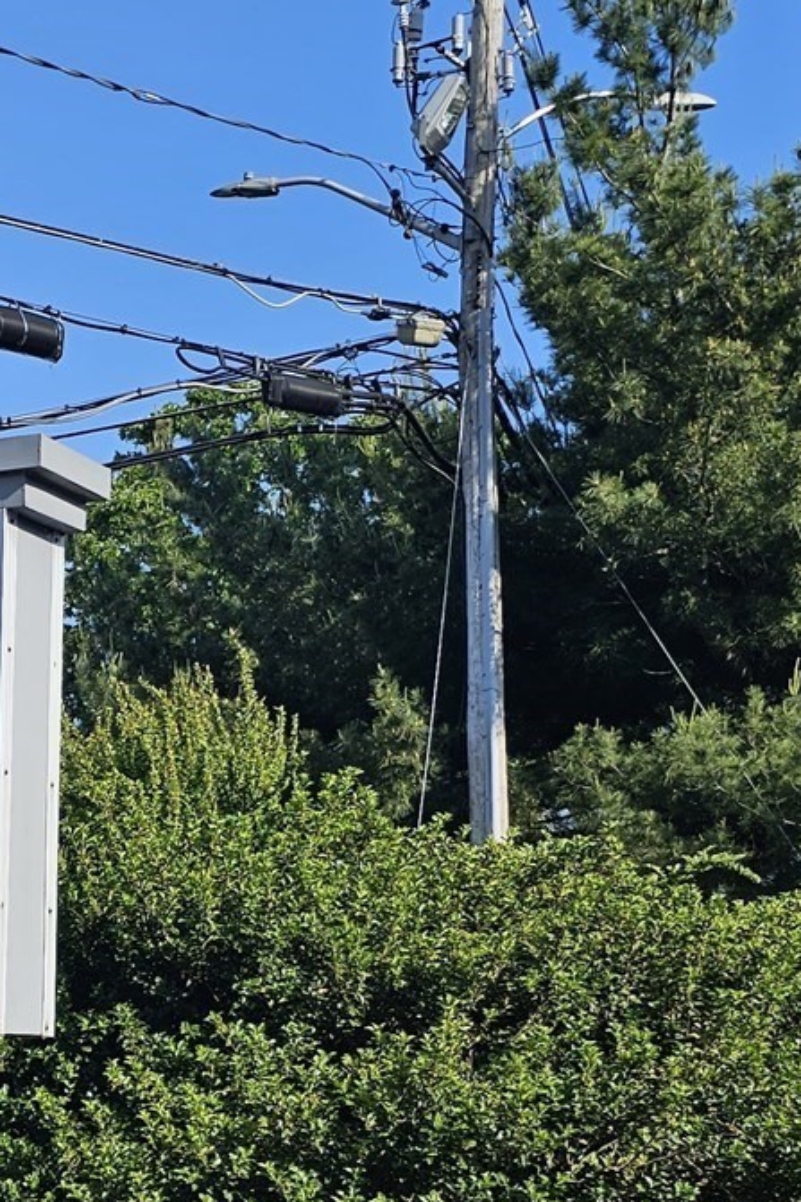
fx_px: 2437
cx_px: -72
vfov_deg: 26.6
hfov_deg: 18.0
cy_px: 1114
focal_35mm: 73
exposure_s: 1/769
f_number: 1.7
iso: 10
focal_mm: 6.3
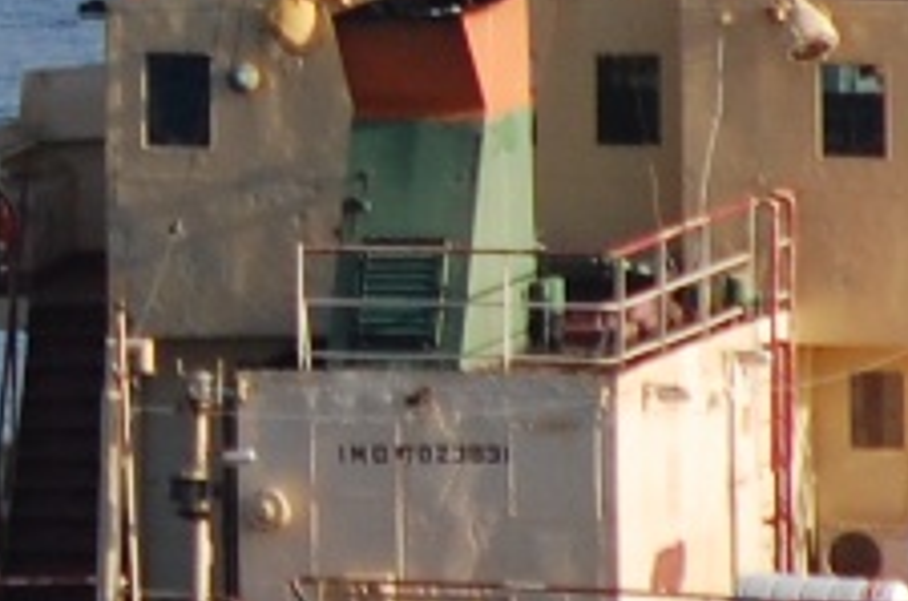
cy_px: -373
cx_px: -626
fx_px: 53760
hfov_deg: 1.0
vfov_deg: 0.6
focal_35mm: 2136
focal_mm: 200
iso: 400
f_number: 5.6
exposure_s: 1/1600
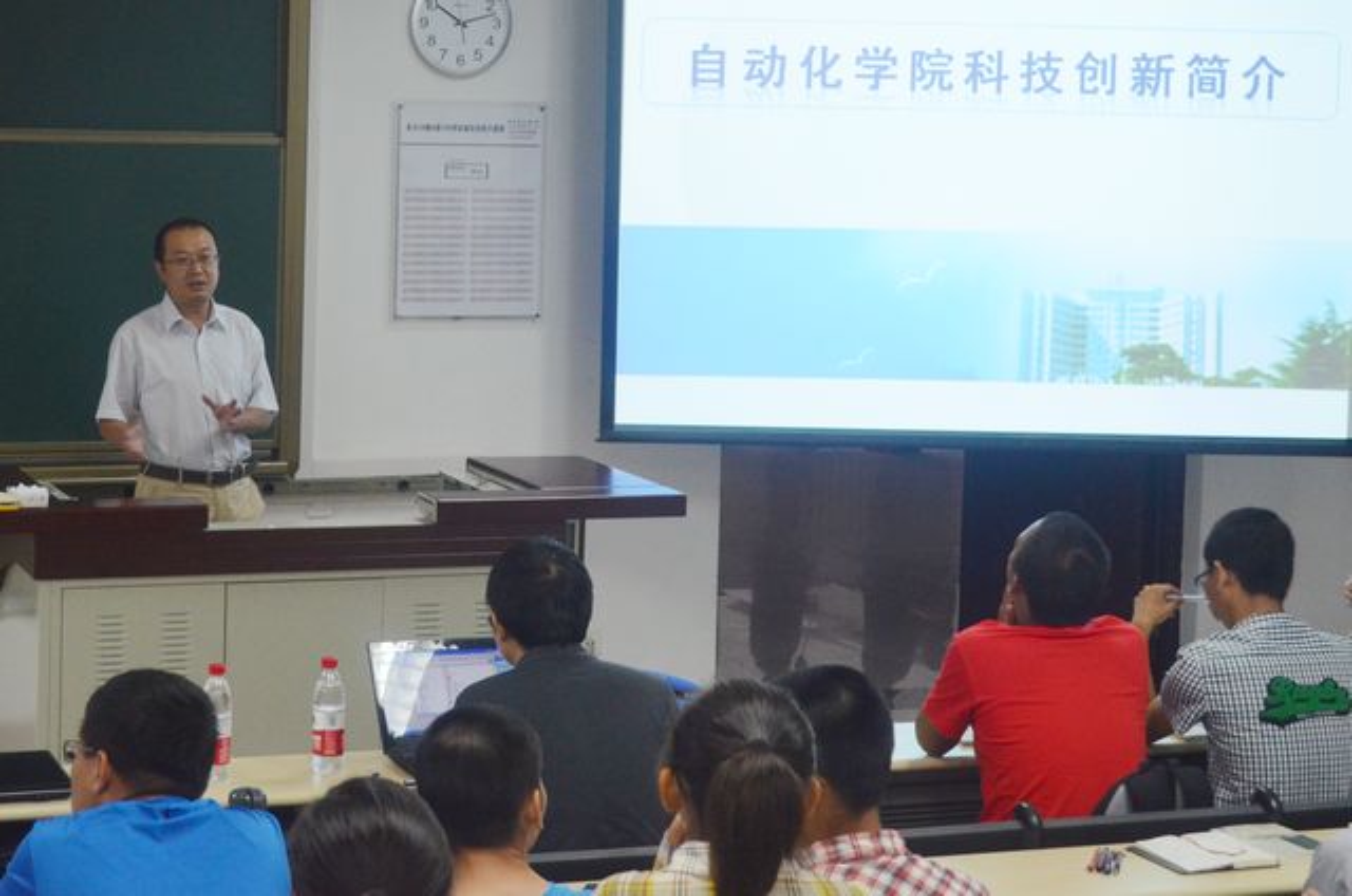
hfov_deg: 41.2
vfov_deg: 28.0
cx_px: 676
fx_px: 1799
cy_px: 448
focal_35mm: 48
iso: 800
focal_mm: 32
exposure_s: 1/60
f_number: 4.8
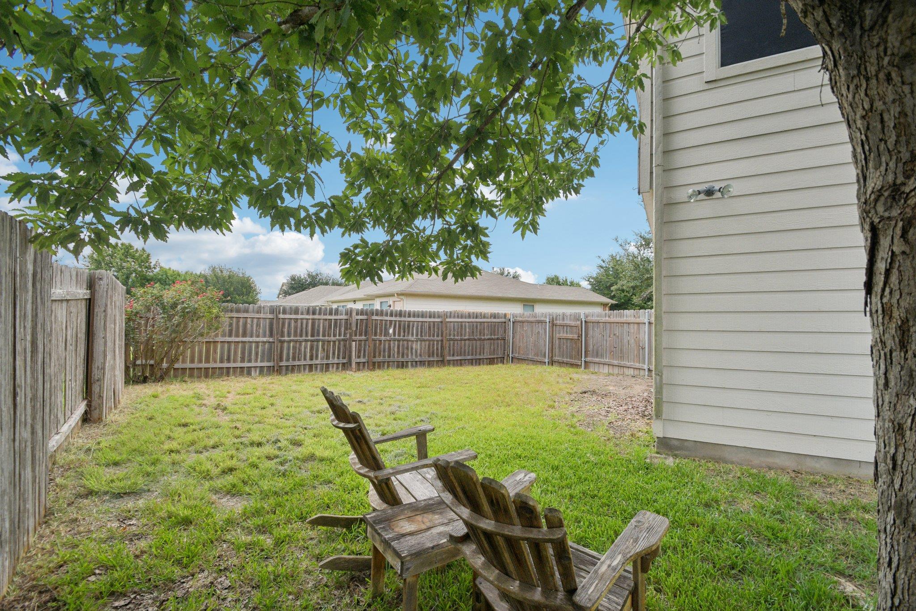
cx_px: 458
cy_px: 306
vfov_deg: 77.3
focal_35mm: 15
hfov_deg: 100.4
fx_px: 382
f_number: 8
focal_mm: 10
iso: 400
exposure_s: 1/200
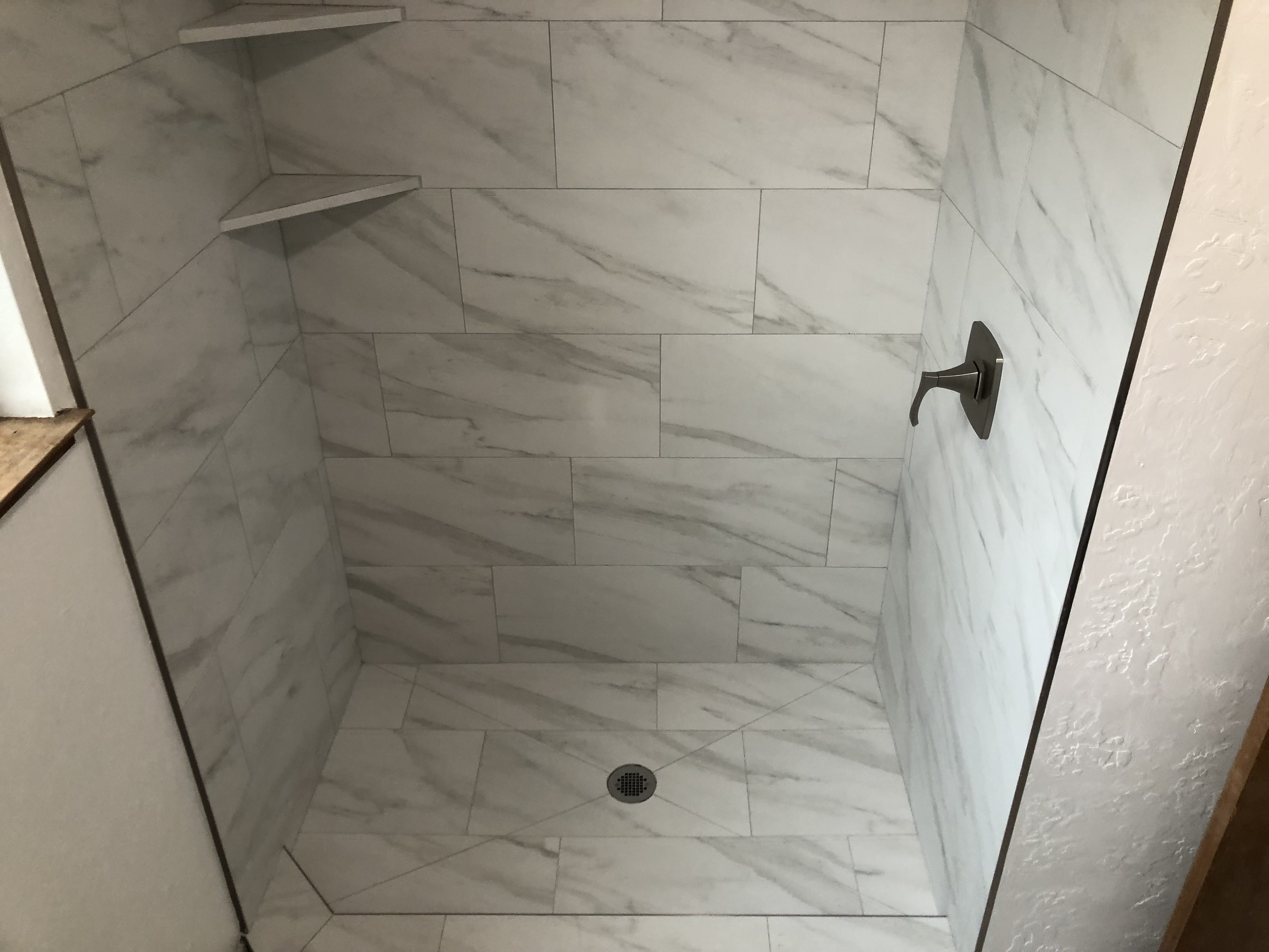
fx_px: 1026
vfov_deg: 49.7
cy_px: 476
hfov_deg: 63.4
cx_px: 634
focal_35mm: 28
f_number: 1.8
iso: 40
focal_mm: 3.99
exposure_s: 1/30
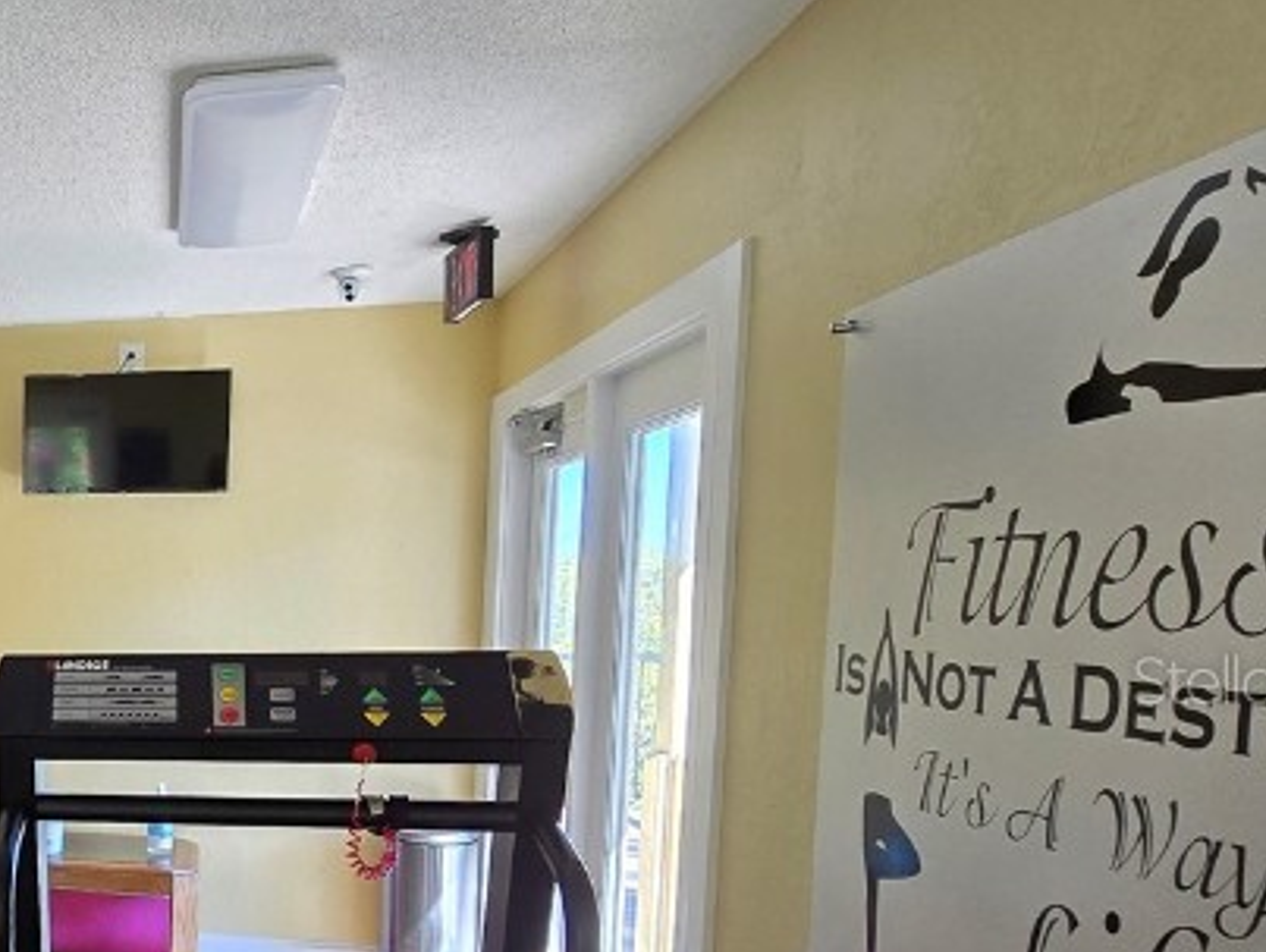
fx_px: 1208
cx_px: -179
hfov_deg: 41.7
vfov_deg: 42.1
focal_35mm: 33
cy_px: 679
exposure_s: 1/60
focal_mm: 2.2
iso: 200
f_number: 2.2
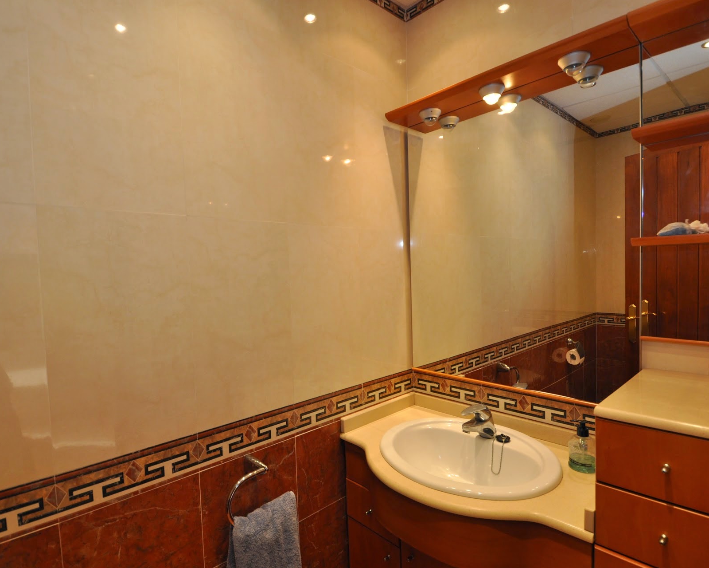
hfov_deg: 86.4
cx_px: 349
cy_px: 300
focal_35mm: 18
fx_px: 378
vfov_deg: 73.7
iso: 400
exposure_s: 1/100
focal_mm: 10
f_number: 5
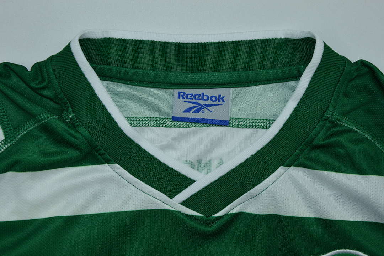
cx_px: 192
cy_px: 128
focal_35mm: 57
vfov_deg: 23.7
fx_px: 607
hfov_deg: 35.1
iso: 400
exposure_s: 1/200
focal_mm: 38
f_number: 11
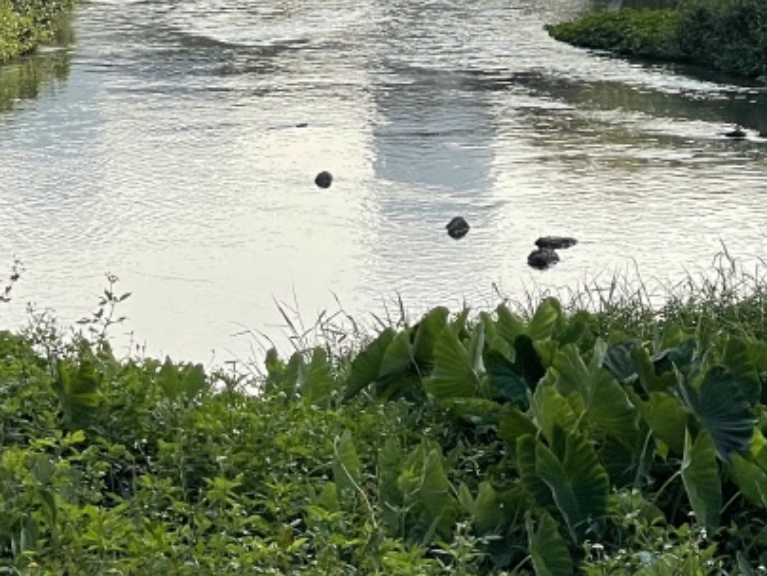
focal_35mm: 190
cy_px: -76
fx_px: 4210
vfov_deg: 7.8
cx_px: 344
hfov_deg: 10.4
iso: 20
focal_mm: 7.5
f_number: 2.2
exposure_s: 1/1393
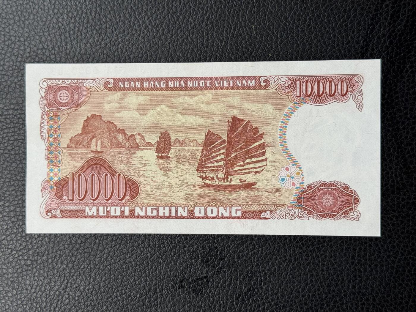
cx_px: 208
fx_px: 577
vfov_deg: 30.3
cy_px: 156
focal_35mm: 48
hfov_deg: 39.7
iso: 64
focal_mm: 6.76
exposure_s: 1/121
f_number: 1.78
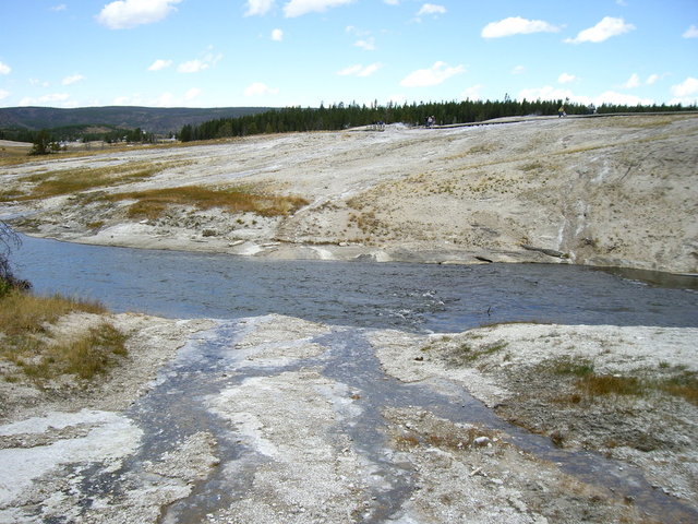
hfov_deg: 49.0
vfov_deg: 37.7
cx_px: 349
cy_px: 262
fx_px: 766
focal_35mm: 38
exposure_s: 1/160
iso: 50
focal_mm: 6.2
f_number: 4.3
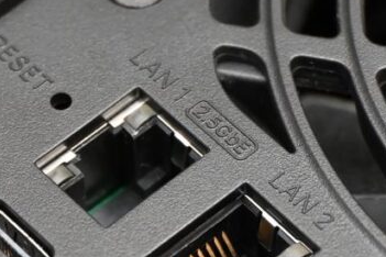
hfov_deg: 5.2
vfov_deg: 3.5
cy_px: 220
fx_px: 4224
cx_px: 100
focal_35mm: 394
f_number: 5.6
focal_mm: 90
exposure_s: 1/160
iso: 3200
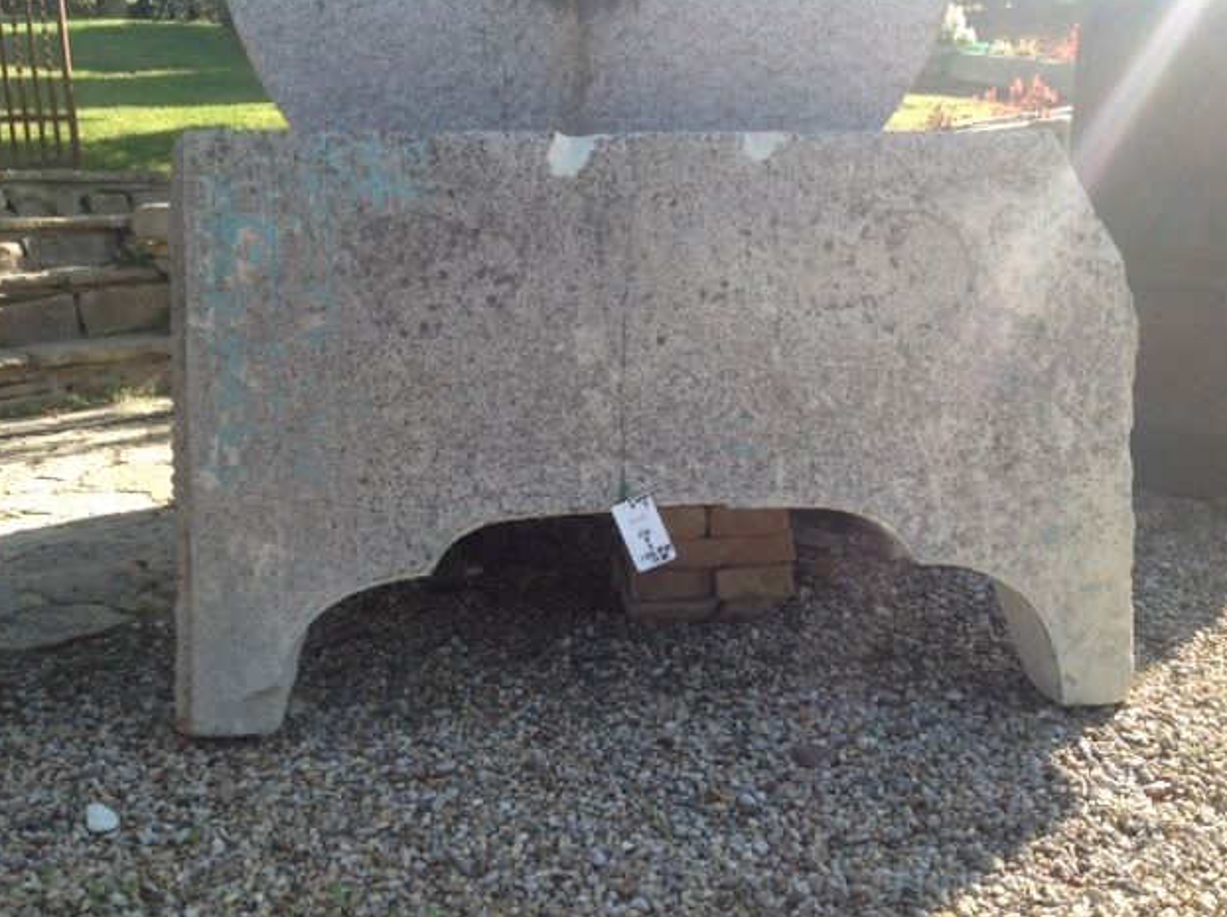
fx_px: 1275
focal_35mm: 36
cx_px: 610
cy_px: 463
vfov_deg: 39.6
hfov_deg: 51.4
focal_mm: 4.28
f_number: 2.4
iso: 50
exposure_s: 1/392
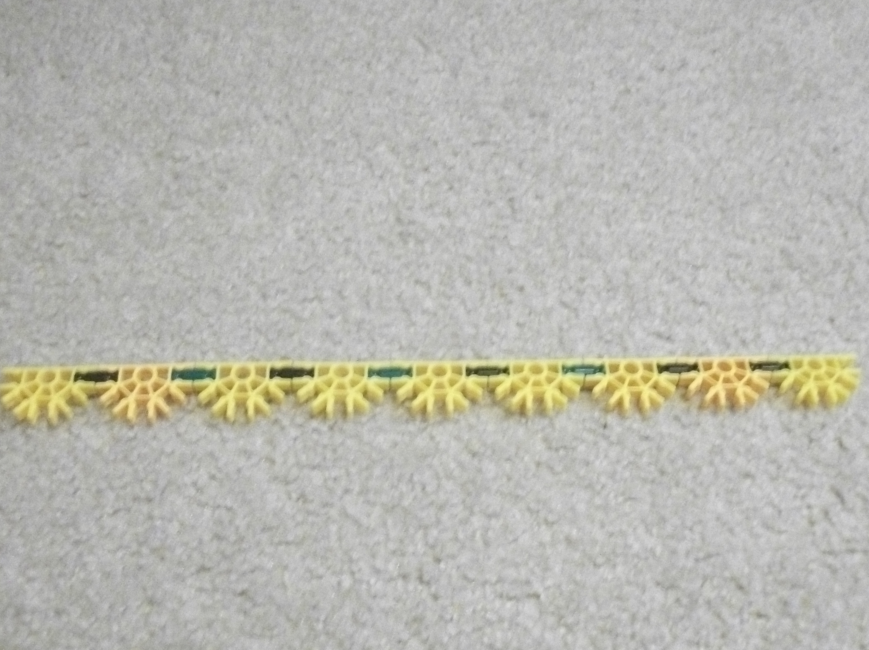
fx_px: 1104
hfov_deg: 42.9
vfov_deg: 32.7
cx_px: 468
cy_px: 396
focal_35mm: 44
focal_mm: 5.7
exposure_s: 1/15
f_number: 2.9
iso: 640
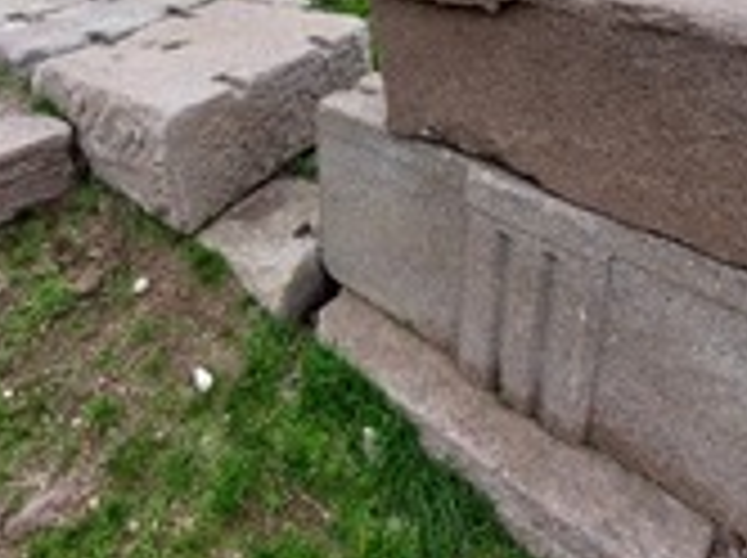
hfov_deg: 63.5
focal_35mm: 28
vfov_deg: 42.8
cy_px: 0
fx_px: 603
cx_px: 380
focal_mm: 1.74
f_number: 2.2
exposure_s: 1/389
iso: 50
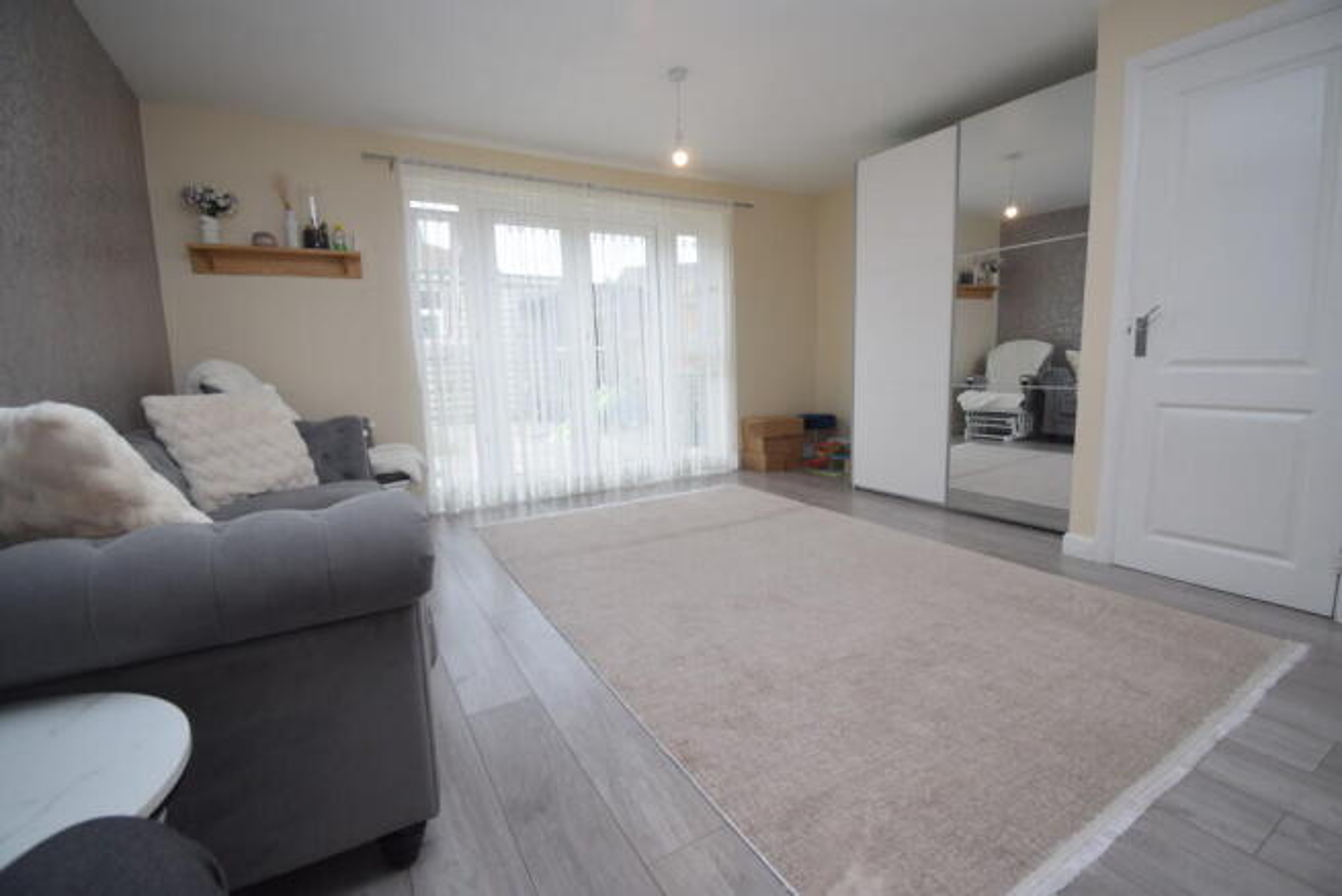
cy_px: 448
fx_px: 559
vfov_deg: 77.4
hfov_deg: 100.4
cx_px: 671
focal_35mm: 15
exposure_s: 1/125
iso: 400
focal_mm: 10
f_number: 5.6
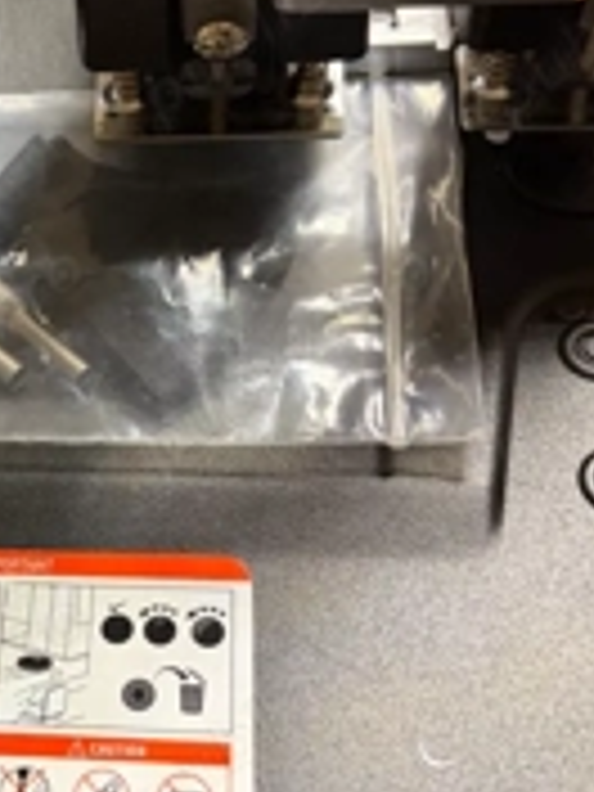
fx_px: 1350
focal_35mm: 59
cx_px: 27
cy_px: 414
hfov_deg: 23.9
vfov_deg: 32.7
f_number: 1.6
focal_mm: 5.96
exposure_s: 1/50
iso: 250
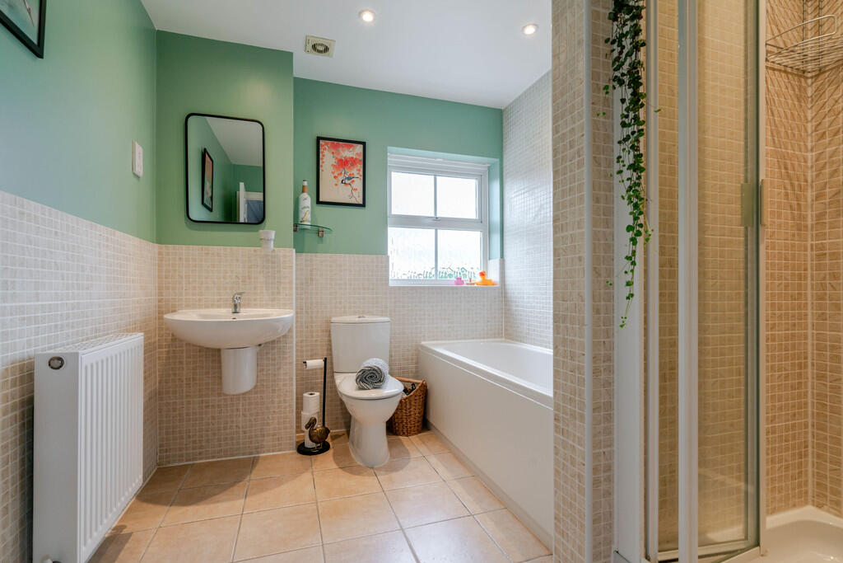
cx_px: 422
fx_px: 375
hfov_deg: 96.7
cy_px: 282
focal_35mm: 16
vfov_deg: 73.8
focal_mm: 16
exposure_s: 1/30
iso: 250
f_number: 8
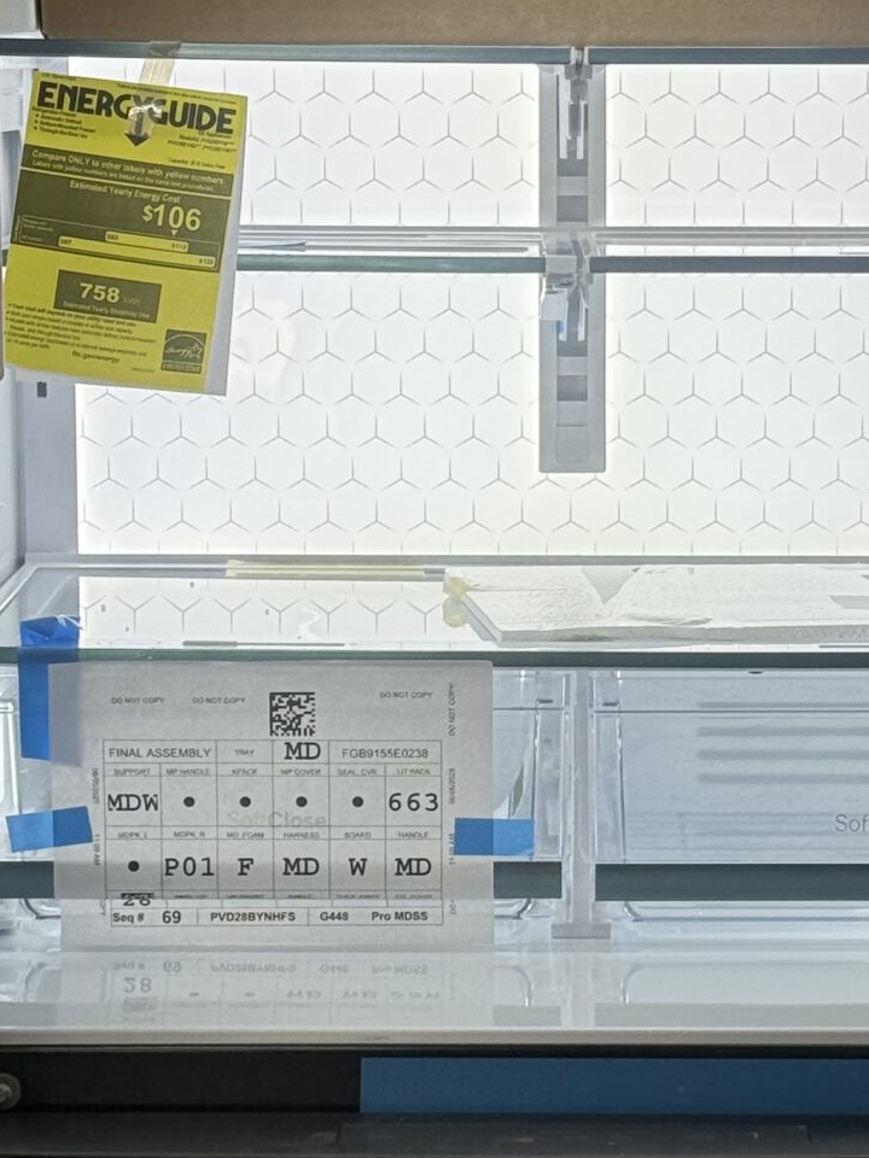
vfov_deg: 15.4
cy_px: 738
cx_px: 587
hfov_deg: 11.6
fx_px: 4284
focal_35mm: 128
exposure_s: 1/201
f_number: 1.78
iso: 80
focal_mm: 6.76
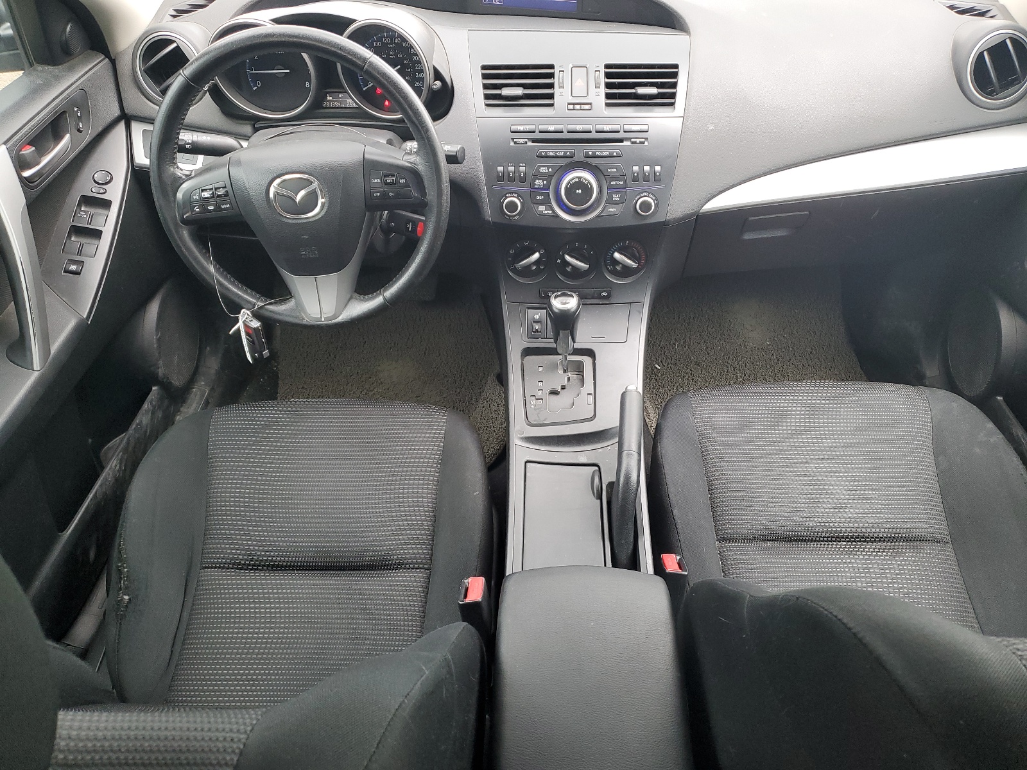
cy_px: 385
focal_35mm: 26
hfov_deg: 67.3
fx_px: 771
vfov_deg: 53.1
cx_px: 514
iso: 83
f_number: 1.5
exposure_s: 1/60.2
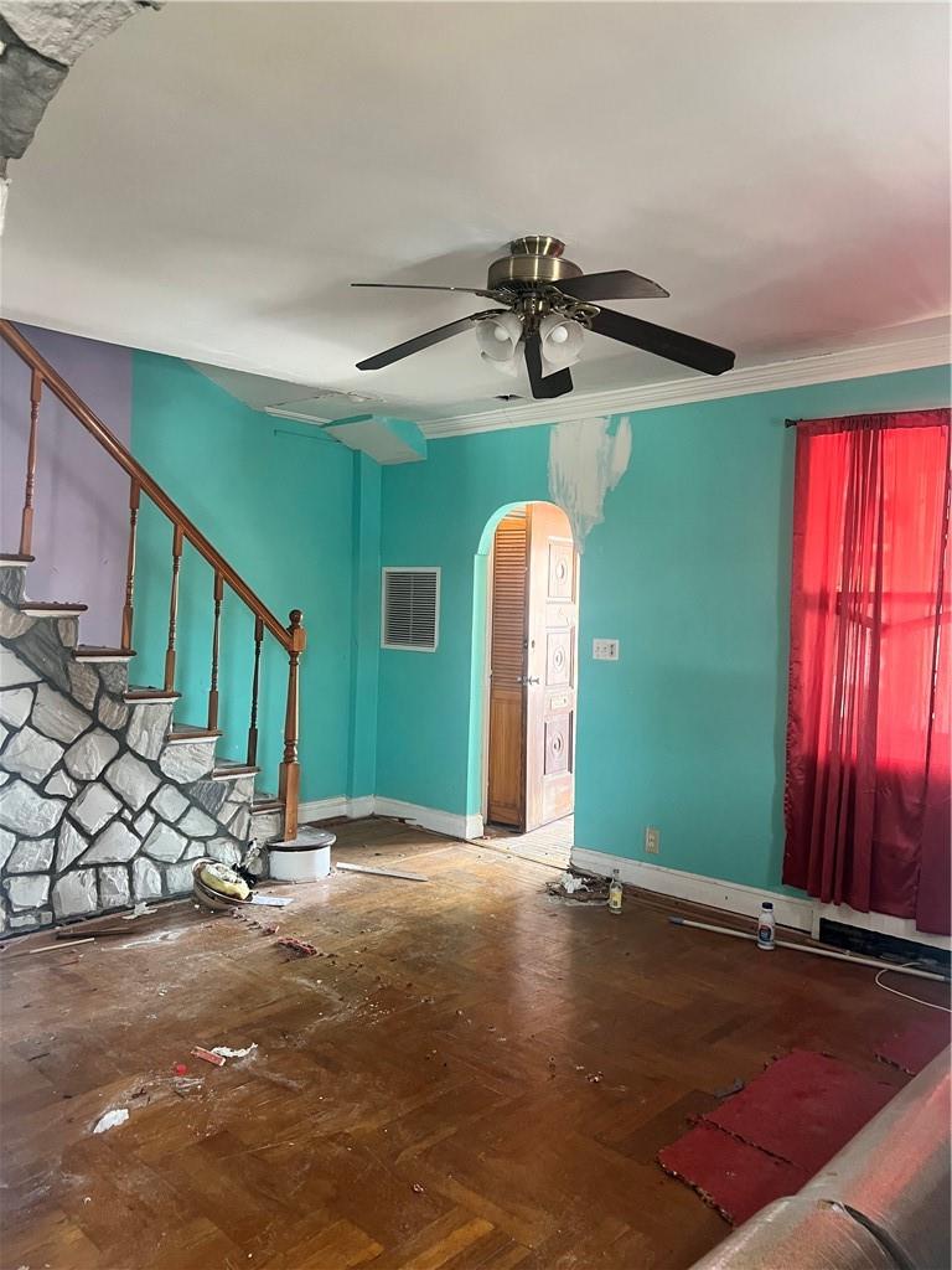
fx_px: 953
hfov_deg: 53.1
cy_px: 635
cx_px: 476
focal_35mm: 26
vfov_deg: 67.3
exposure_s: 1/60
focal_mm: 5.7
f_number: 1.5
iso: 250
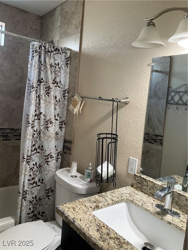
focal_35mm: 29
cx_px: 94
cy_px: 125
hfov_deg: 48.2
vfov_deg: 61.7
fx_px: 210
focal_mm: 3
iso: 100
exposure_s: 1/60
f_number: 1.8
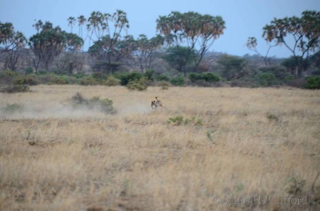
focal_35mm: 300
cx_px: 160
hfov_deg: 6.9
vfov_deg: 4.6
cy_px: 106
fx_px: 2660
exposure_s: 1/50
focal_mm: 200
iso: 500
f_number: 5.6
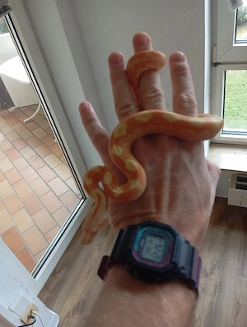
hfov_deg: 49.9
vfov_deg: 63.4
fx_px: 266
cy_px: 164
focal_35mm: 28
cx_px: 124
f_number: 1.8
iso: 365
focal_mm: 4.22
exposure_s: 1/50
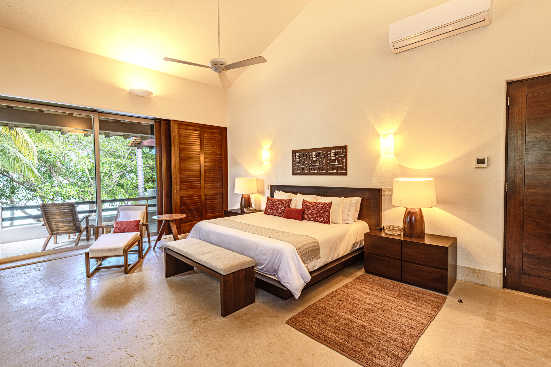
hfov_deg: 93.3
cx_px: 276
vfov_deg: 70.4
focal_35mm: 17
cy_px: 184
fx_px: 260
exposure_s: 1
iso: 64
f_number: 22
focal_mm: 17
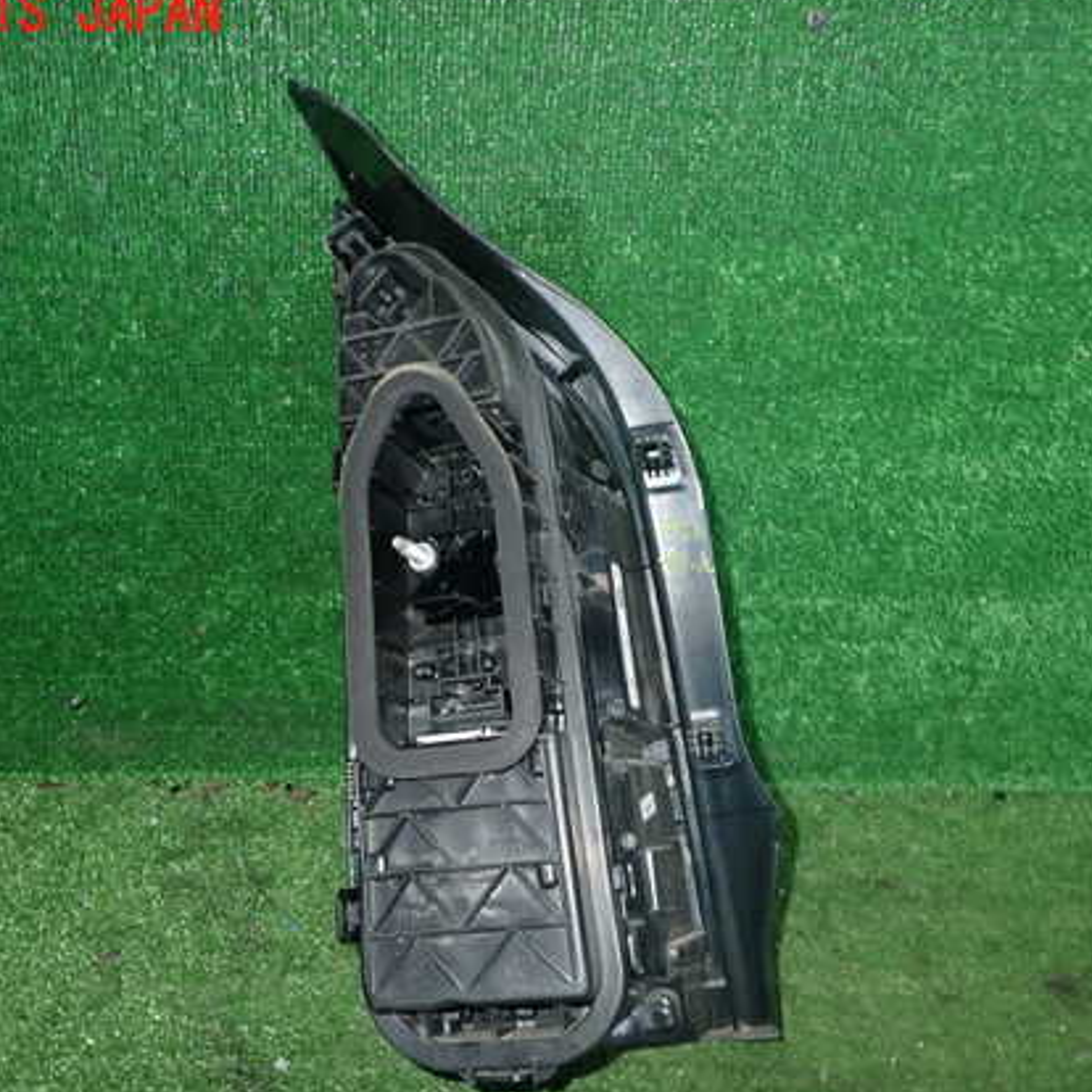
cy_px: 575
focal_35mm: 32
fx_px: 1142
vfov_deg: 51.1
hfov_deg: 51.1
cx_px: 533
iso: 250
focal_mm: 4.5
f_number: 5.6
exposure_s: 1/30
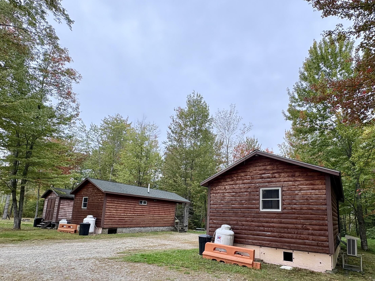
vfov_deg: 66.8
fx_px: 206
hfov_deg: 84.4
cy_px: 187
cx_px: 208
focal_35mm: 19
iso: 64
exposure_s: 1/518
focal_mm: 2.22
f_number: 2.2
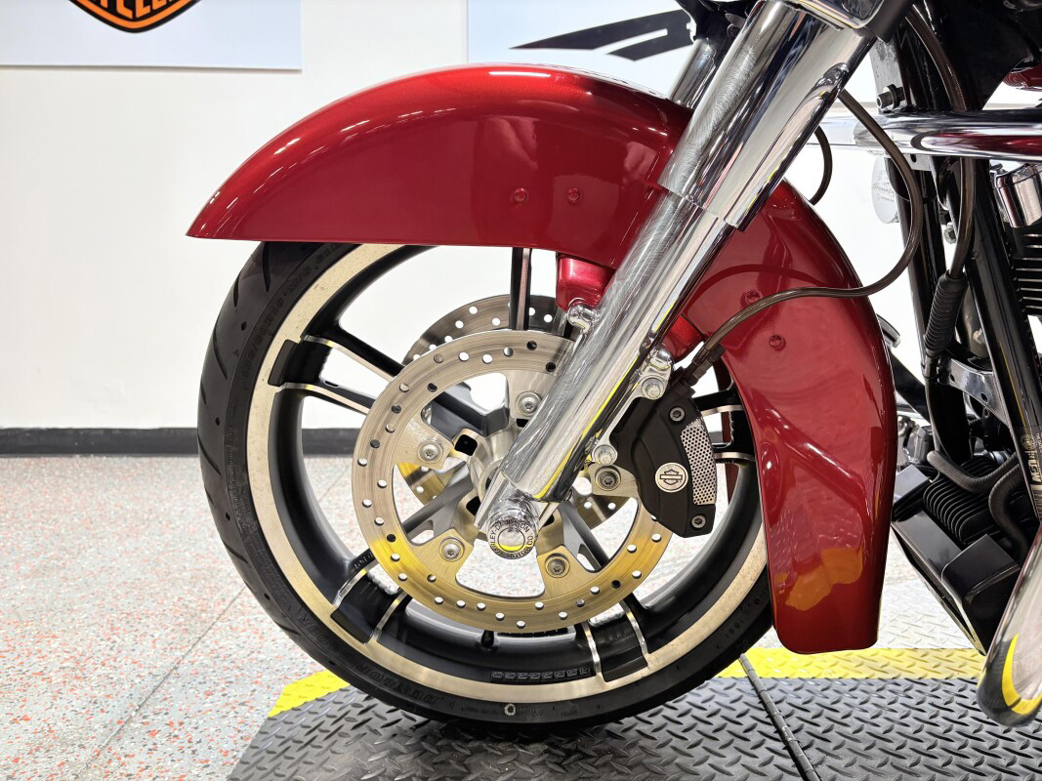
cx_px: 521
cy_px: 390
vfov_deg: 53.1
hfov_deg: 67.3
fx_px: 783
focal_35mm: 26
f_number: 1.6
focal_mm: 5.96
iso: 100
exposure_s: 1/120
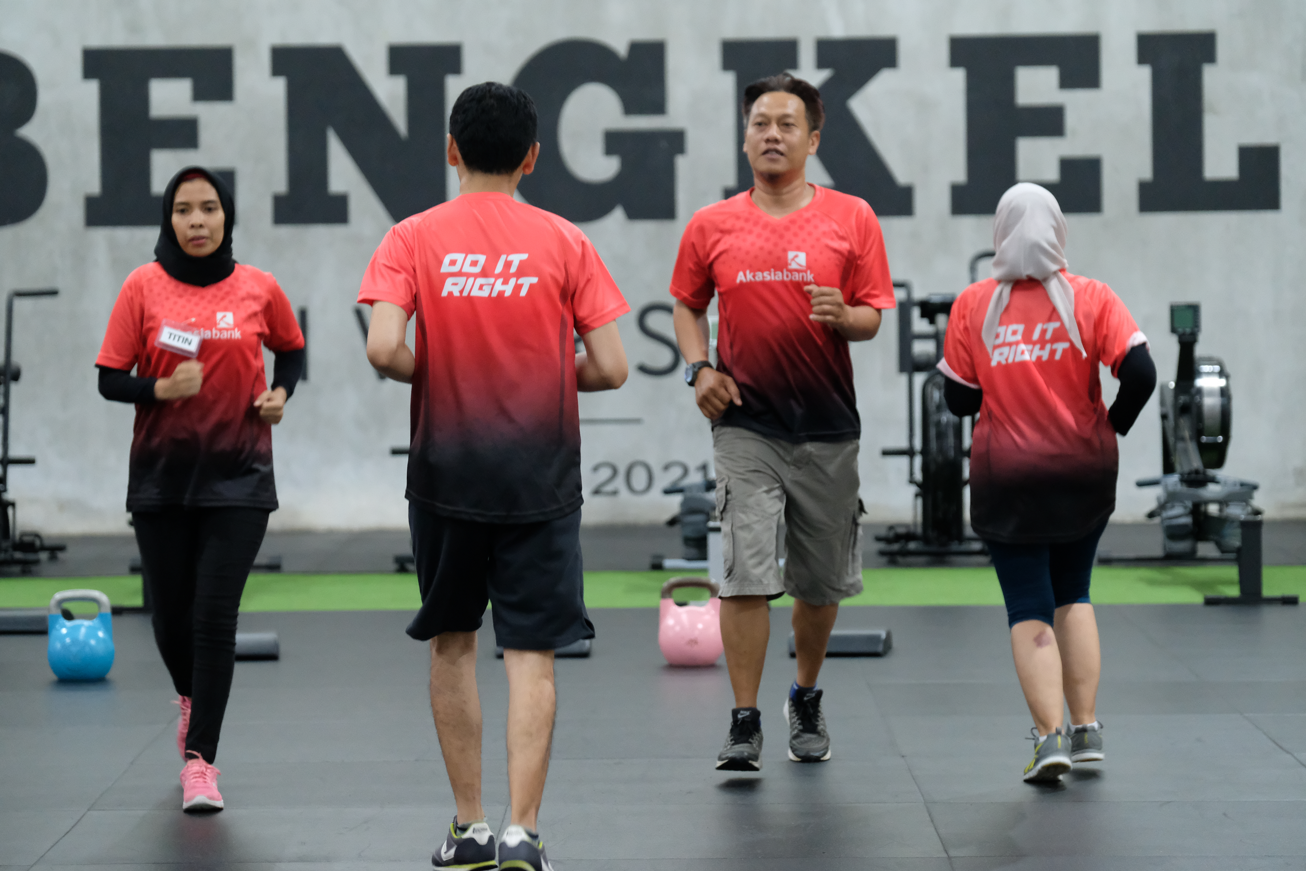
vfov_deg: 10.5
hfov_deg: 15.6
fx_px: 4752
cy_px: 436
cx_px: 653
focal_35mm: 131
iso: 5000
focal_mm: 87.1
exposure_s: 1/125
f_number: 2.8
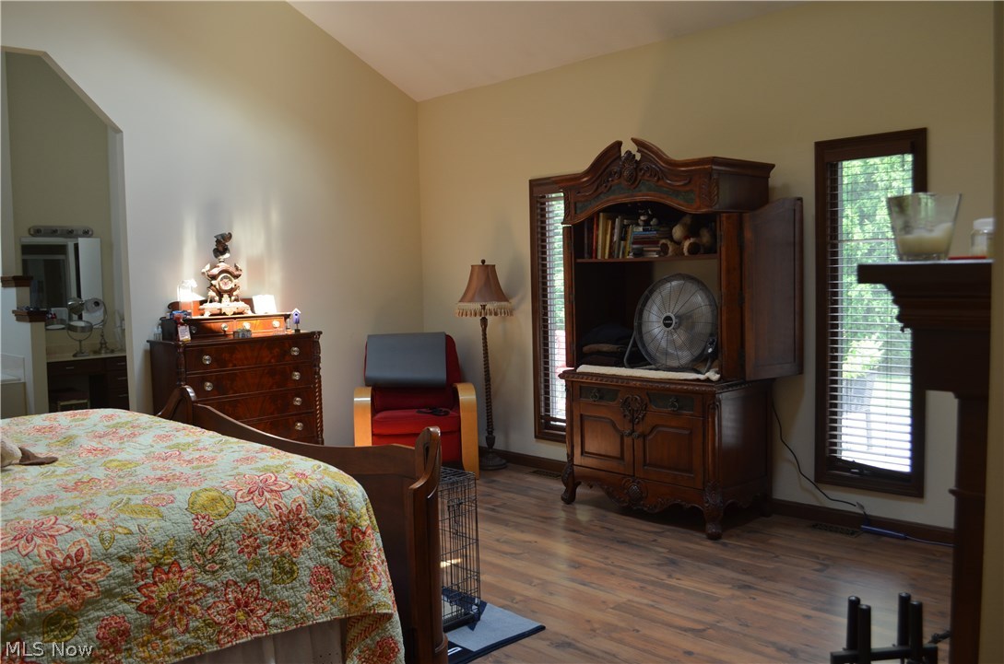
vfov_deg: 43.4
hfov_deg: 62.0
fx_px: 835
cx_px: 502
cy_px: 332
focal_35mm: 30
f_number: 5.6
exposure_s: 1/60
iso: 400
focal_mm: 20
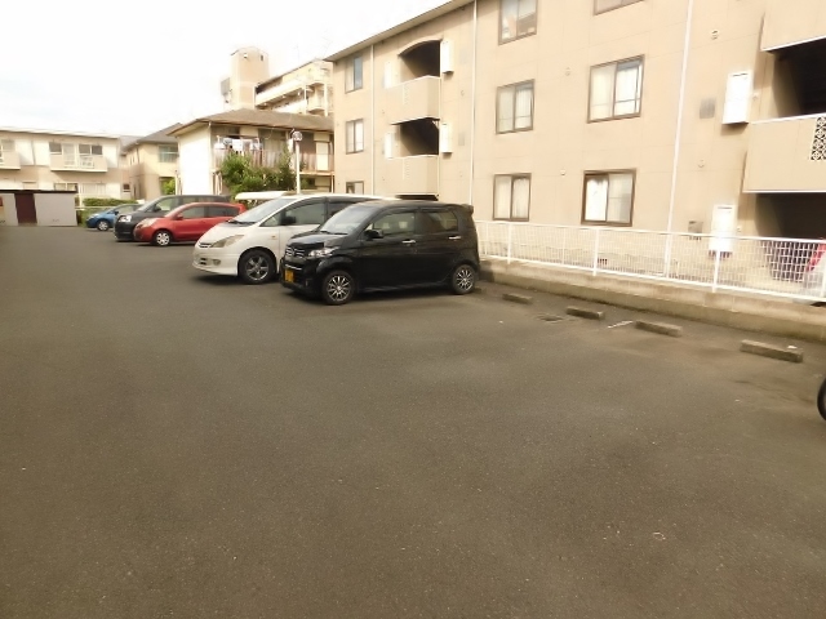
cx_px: 413
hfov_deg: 73.9
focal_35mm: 23
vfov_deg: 58.9
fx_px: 549
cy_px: 310
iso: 125
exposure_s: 1/800
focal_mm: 4
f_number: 3
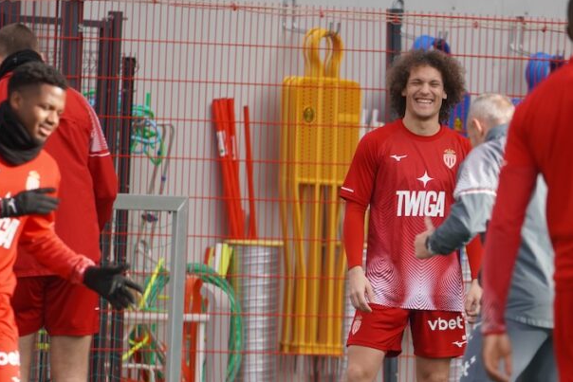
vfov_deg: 1.5
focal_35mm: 890
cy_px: 285
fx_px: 14168
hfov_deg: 2.3
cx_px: 371
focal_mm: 350
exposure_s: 1/500
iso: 320
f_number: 6.3
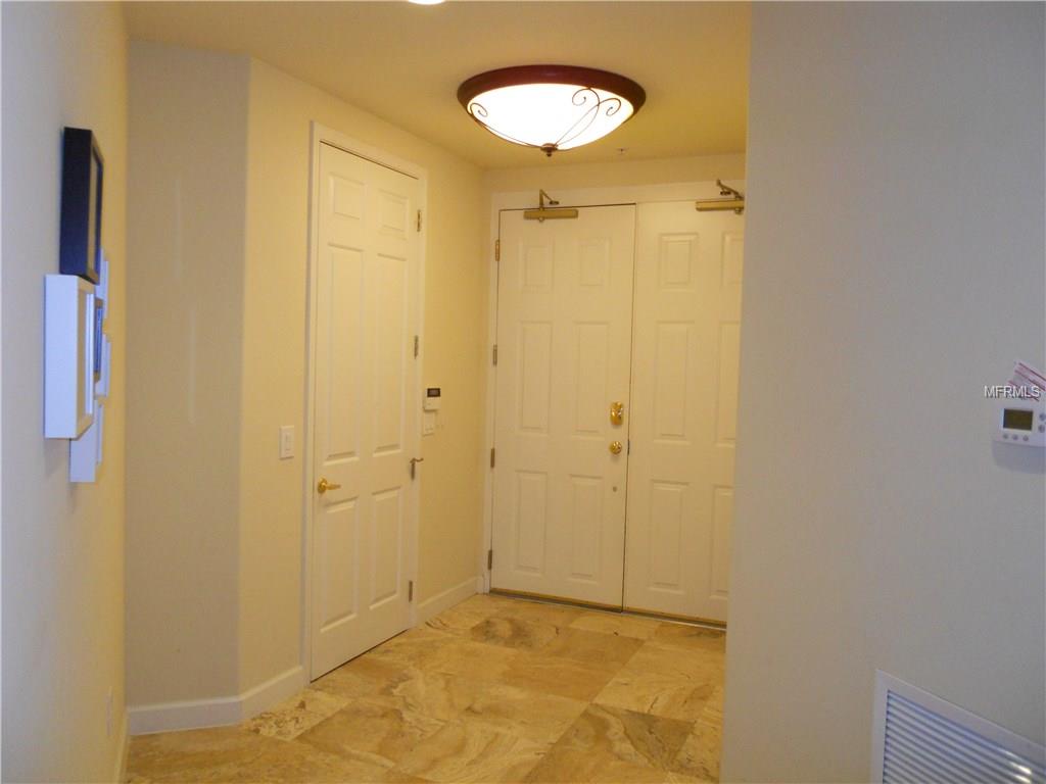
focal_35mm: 28
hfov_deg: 63.4
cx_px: 523
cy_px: 392
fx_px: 846
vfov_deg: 49.7
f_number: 2.7
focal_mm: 5
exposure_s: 1/40
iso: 400
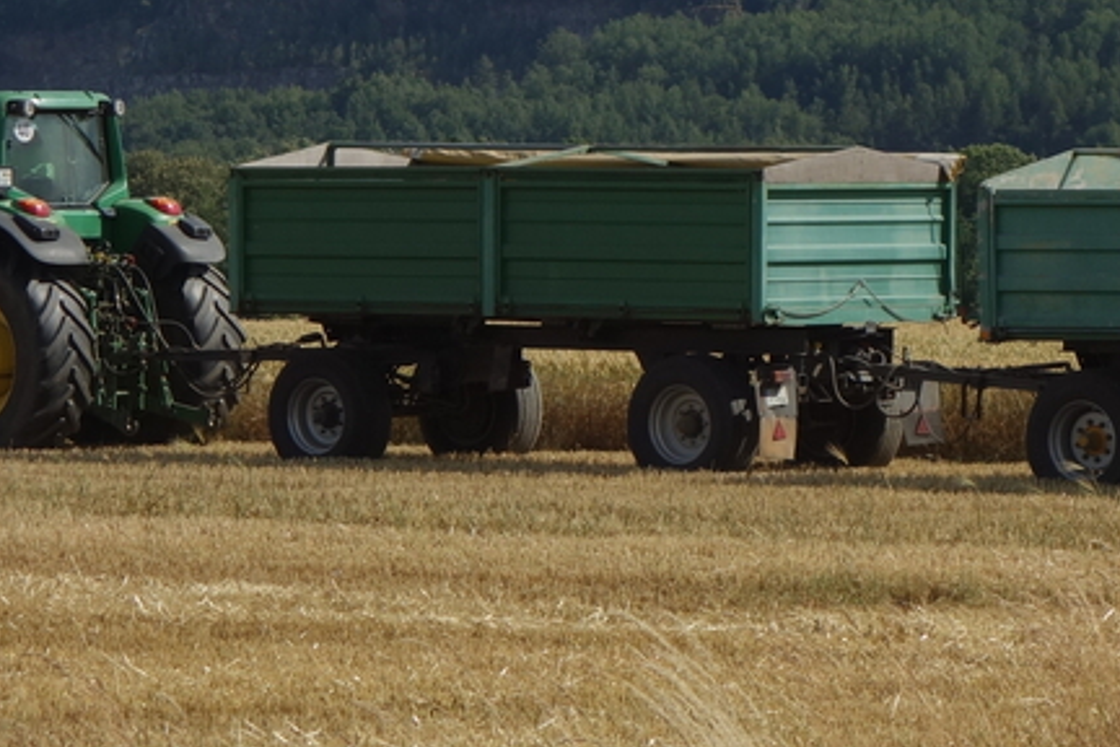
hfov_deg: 7.4
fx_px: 8648
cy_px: 236
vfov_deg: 4.9
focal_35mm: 278
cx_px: 625
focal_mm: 37.1
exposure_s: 1/800
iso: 125
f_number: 5.6
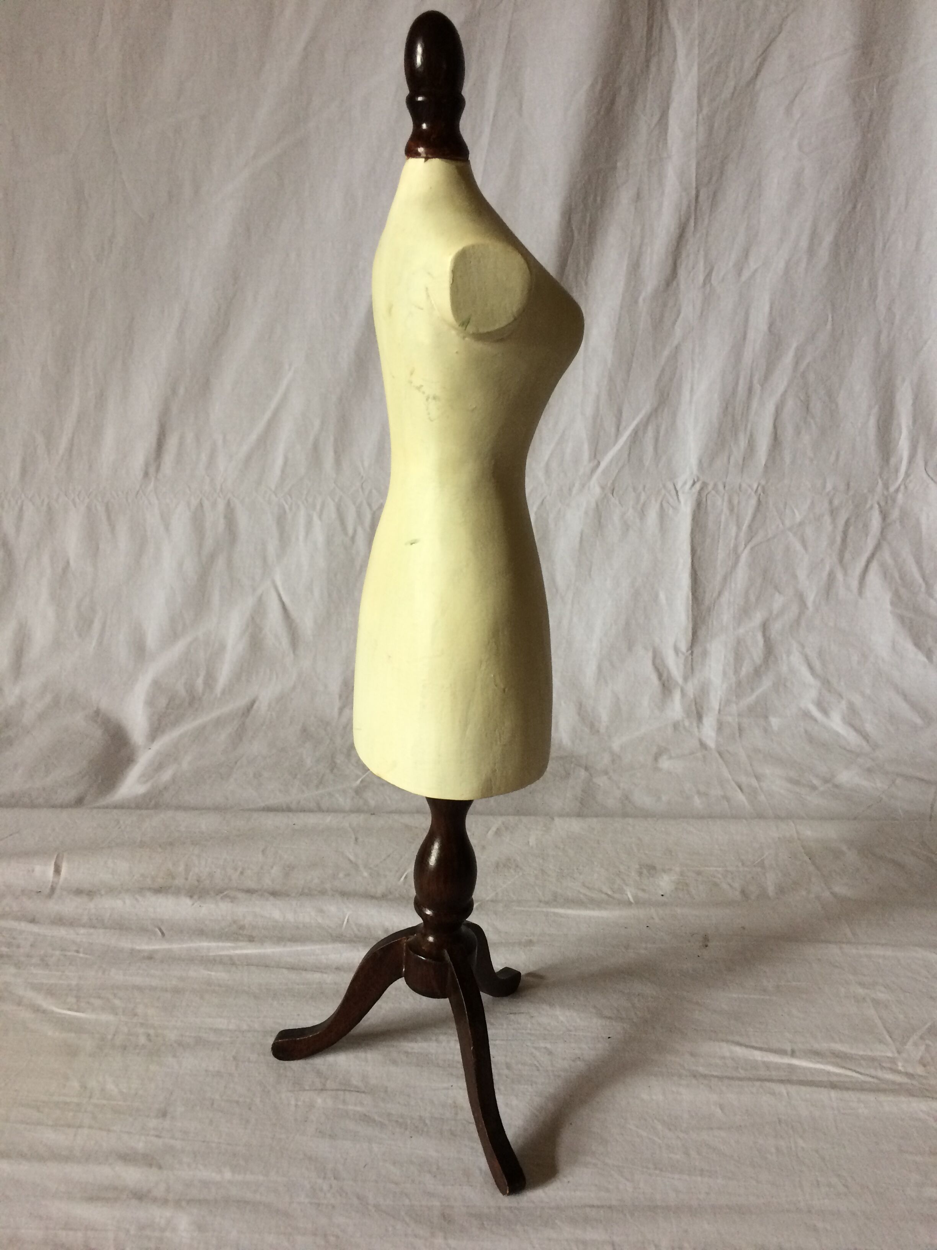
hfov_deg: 48.2
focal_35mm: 29
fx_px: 1047
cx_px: 468
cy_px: 625
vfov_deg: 61.7
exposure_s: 1/33
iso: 80
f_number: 2.2
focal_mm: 4.15
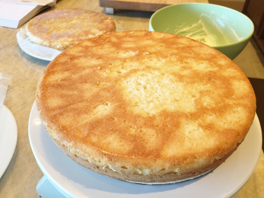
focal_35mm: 29
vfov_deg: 48.2
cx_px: 132
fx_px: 221
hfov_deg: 61.7
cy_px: 99
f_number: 2.2
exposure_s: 1/30
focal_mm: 4.15
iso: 50
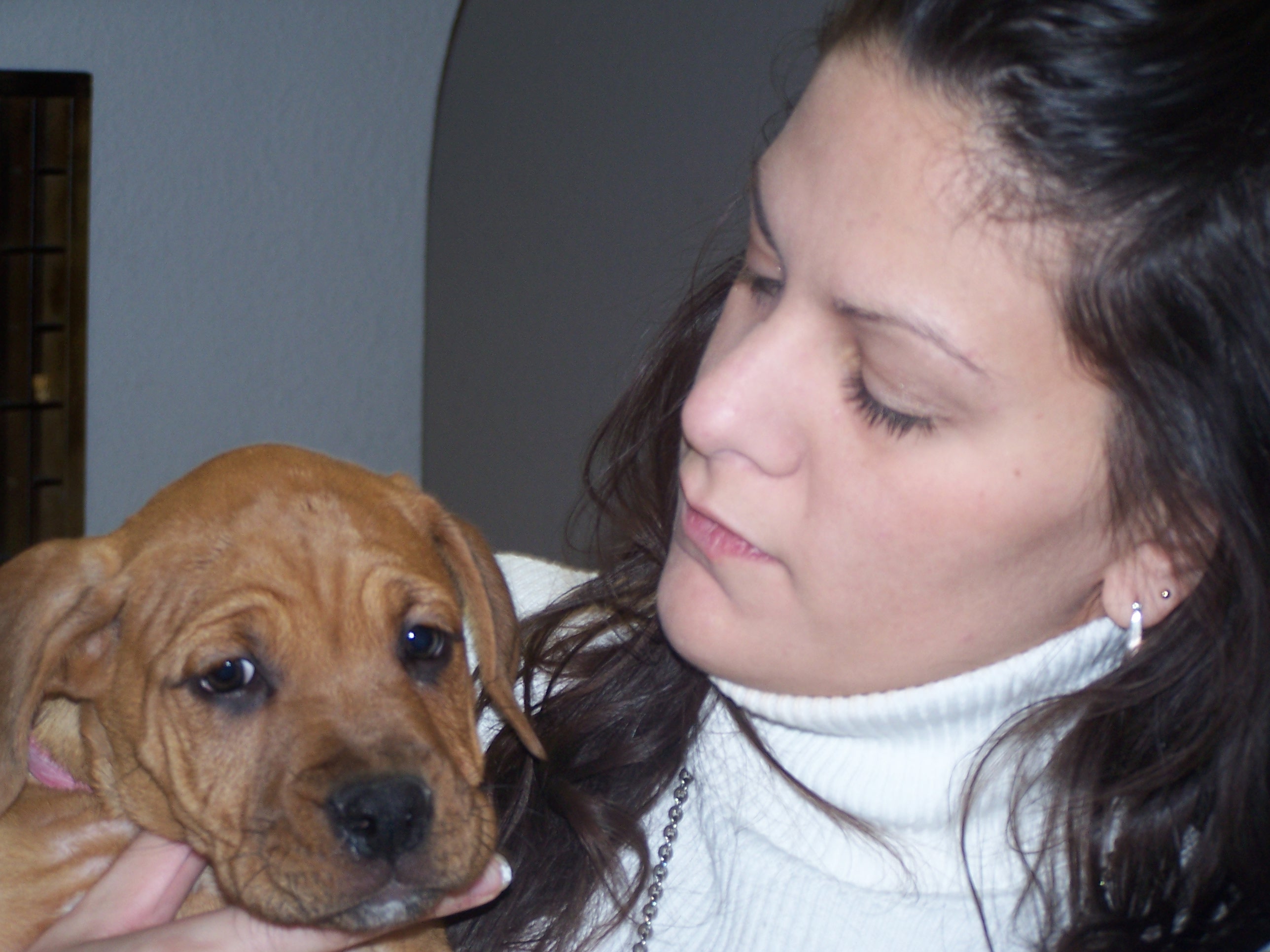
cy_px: 476
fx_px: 3852
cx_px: 635
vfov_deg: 14.1
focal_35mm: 105
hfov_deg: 18.7
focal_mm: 17.5
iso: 80
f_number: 3.2
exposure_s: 1/90
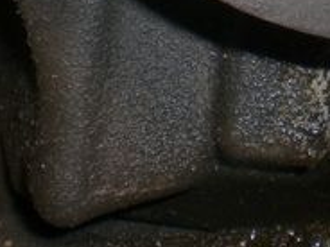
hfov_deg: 14.4
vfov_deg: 10.9
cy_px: -111
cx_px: 423
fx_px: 1258
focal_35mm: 132
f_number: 4.4
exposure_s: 1/60
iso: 50
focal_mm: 6.3
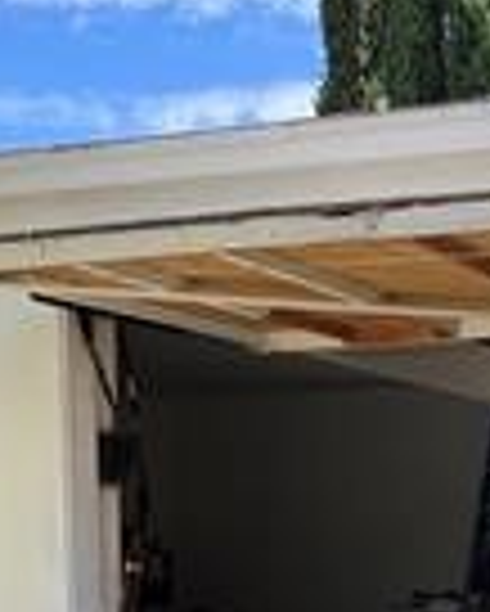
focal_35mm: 84
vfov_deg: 22.0
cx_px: 598
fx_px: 1521
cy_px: 587
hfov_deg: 17.4
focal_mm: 5.1
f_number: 1.6
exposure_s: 1/766
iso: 50
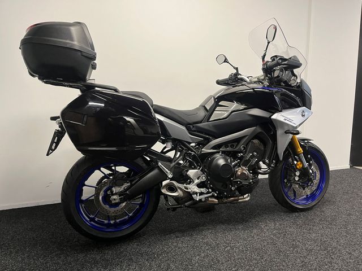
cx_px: 181
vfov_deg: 53.1
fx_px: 272
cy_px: 136
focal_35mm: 26
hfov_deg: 67.3
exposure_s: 1/50
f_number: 1.6
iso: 100
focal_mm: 5.1
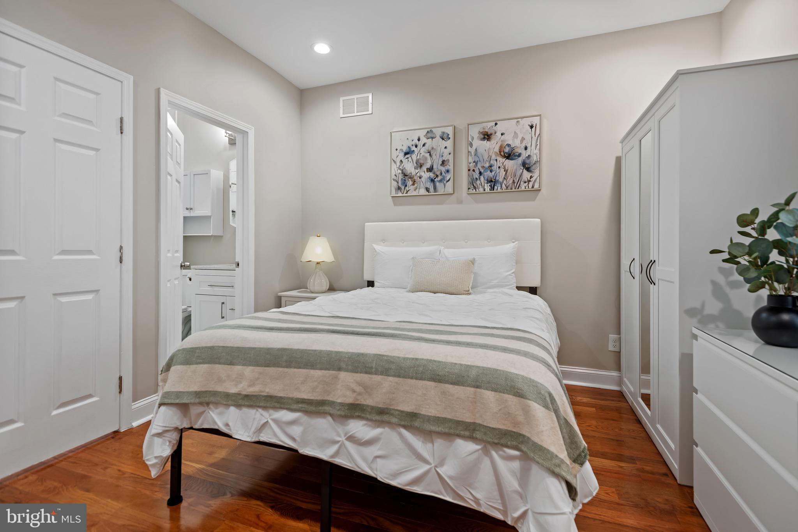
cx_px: 399
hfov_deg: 96.7
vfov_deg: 73.7
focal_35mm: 16
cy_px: 266
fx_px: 355
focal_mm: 16
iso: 100
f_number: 8
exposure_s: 1/2.5
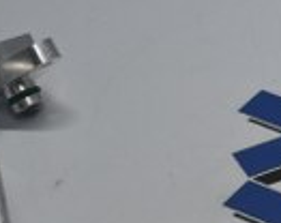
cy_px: 96
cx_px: 476
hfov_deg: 9.6
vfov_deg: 7.9
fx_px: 1609
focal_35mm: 194
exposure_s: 1/125
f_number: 4.8
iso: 450
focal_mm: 30
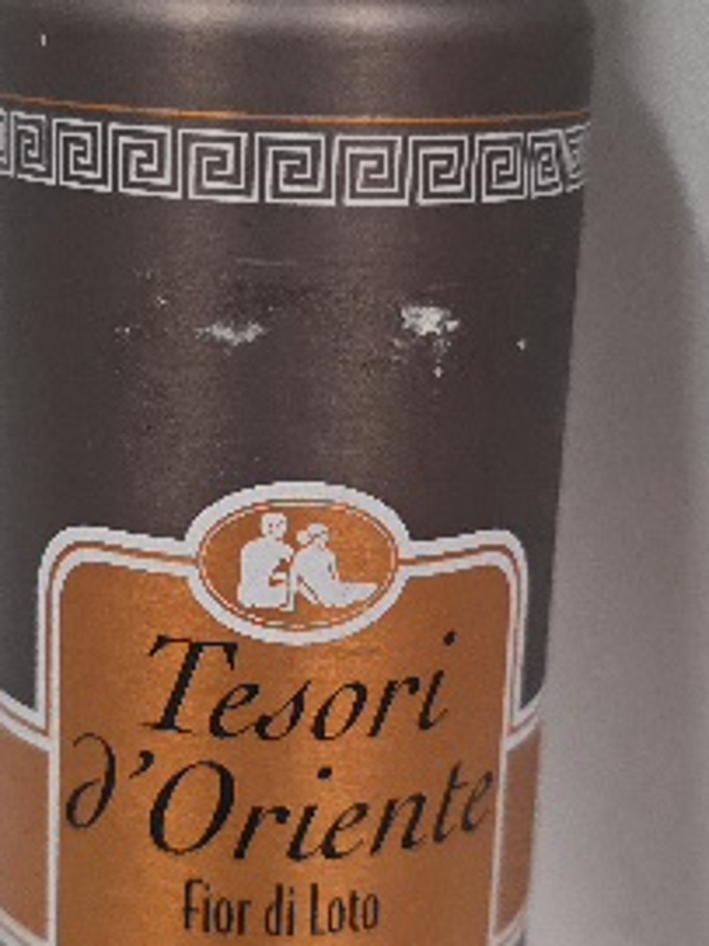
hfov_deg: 21.5
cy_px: 468
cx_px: 241
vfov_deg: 28.6
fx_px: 1858
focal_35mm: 68
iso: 500
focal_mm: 6.3
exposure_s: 1/101
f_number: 1.7
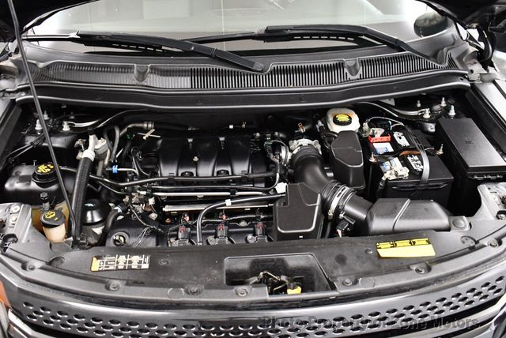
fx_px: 506
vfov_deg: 36.9
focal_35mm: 36
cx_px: 253
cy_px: 169
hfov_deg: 53.1
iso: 3200
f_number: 3.5
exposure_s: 1/60
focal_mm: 18
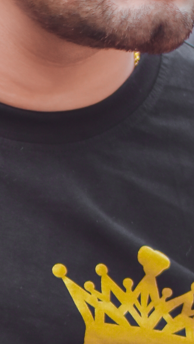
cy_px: 353
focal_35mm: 403
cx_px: -238
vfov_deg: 5.3
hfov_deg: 3.0
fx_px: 3686
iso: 200
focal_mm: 50
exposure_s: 1/500
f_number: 1.8
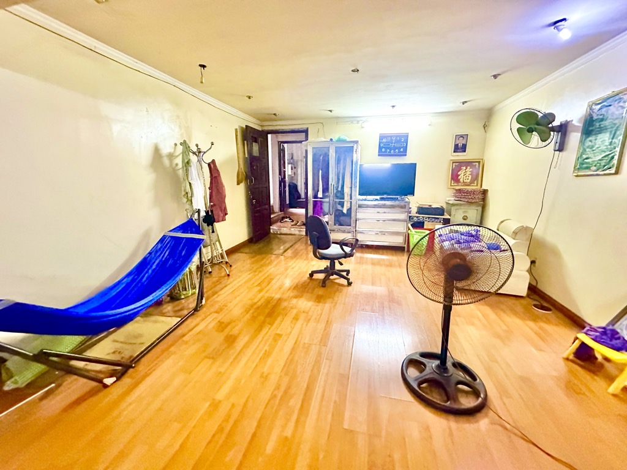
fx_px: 254
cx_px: 314
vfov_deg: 85.7
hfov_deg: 102.1
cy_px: 235
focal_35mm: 14
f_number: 2.2
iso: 1250
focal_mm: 2.22
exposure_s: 1/59
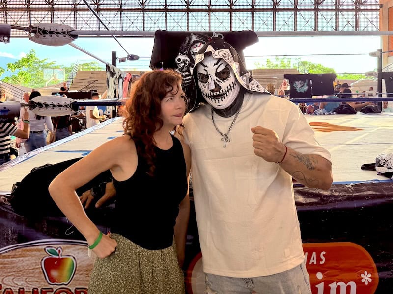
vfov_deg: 56.8
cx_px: 196
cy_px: 147
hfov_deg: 71.6
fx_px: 272
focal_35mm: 24
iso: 80
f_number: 1.8
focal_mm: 6.8
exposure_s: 1/251
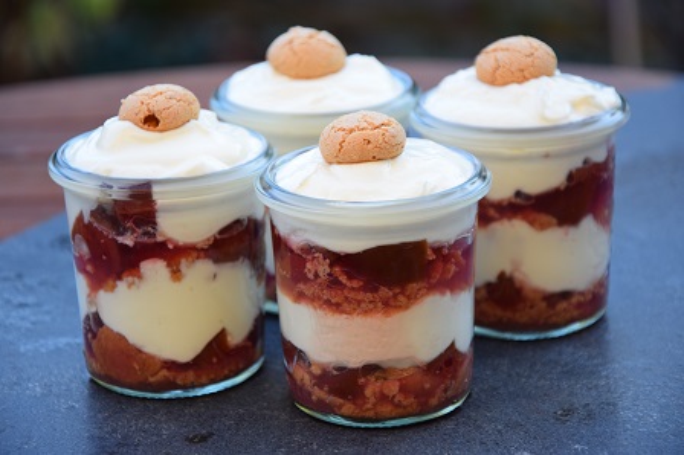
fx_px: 2990
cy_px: 228
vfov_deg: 8.7
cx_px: 342
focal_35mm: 158
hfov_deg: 13.0
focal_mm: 105
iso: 640
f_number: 5.6
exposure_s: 1/125
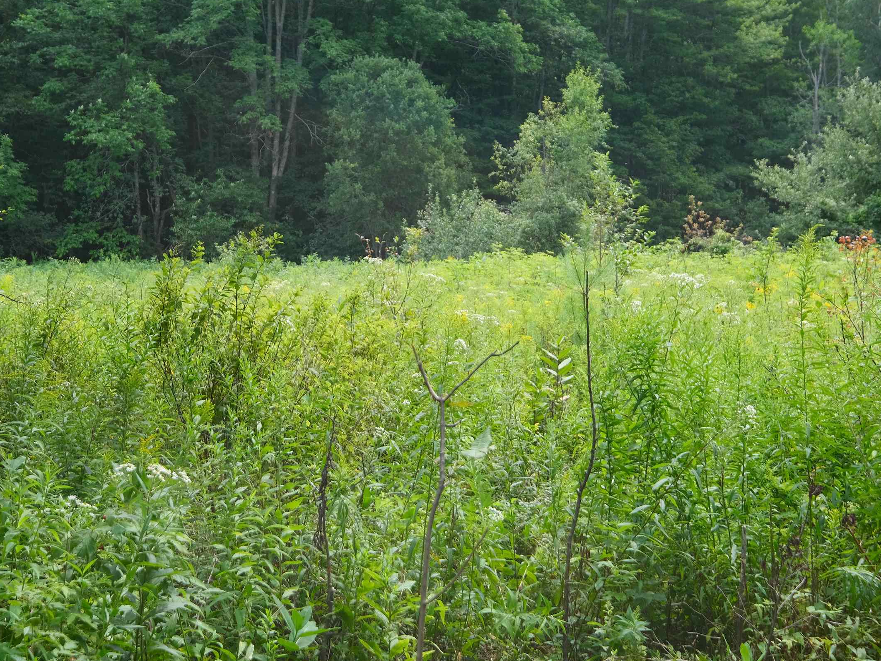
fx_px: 1272
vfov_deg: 29.0
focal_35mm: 50
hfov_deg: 38.2
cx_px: 408
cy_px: 261
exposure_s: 1/280
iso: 320
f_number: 5.6
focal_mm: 24
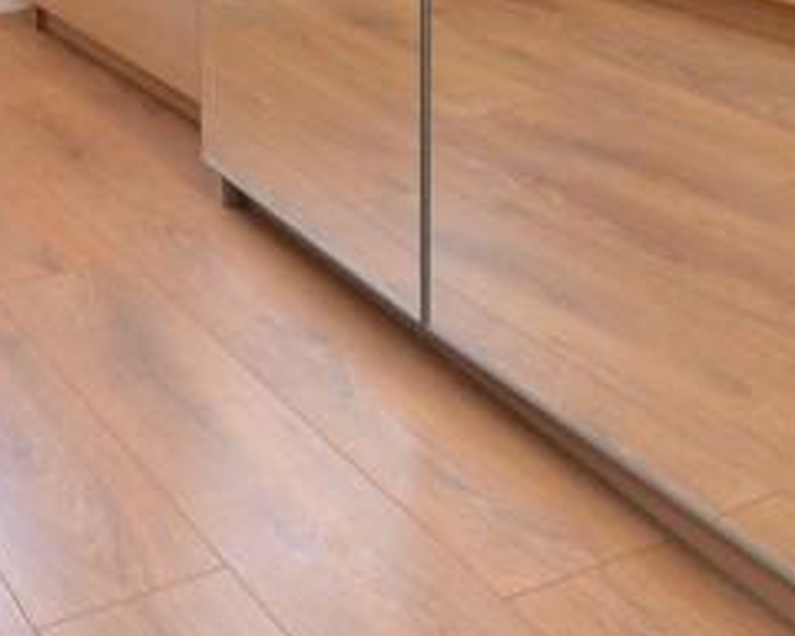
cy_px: -234
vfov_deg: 22.2
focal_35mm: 60
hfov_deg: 29.5
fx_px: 1412
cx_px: 10
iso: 400
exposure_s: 1/60
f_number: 4
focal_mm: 10
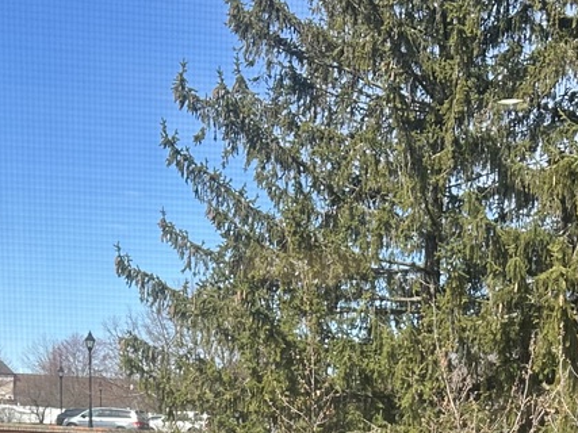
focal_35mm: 81
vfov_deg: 16.2
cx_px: 306
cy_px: 706
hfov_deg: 24.1
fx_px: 1352
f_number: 1.78
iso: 80
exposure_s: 1/1157
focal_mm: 6.86
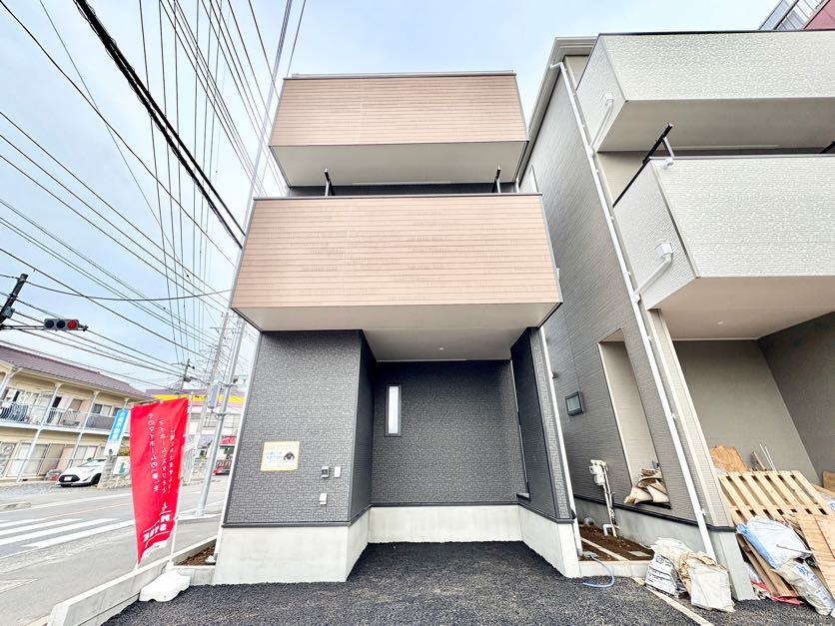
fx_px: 338
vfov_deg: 85.7
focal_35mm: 14
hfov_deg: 102.1
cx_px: 418
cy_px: 313
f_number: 2.2
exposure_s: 1/122
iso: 64
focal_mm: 2.22
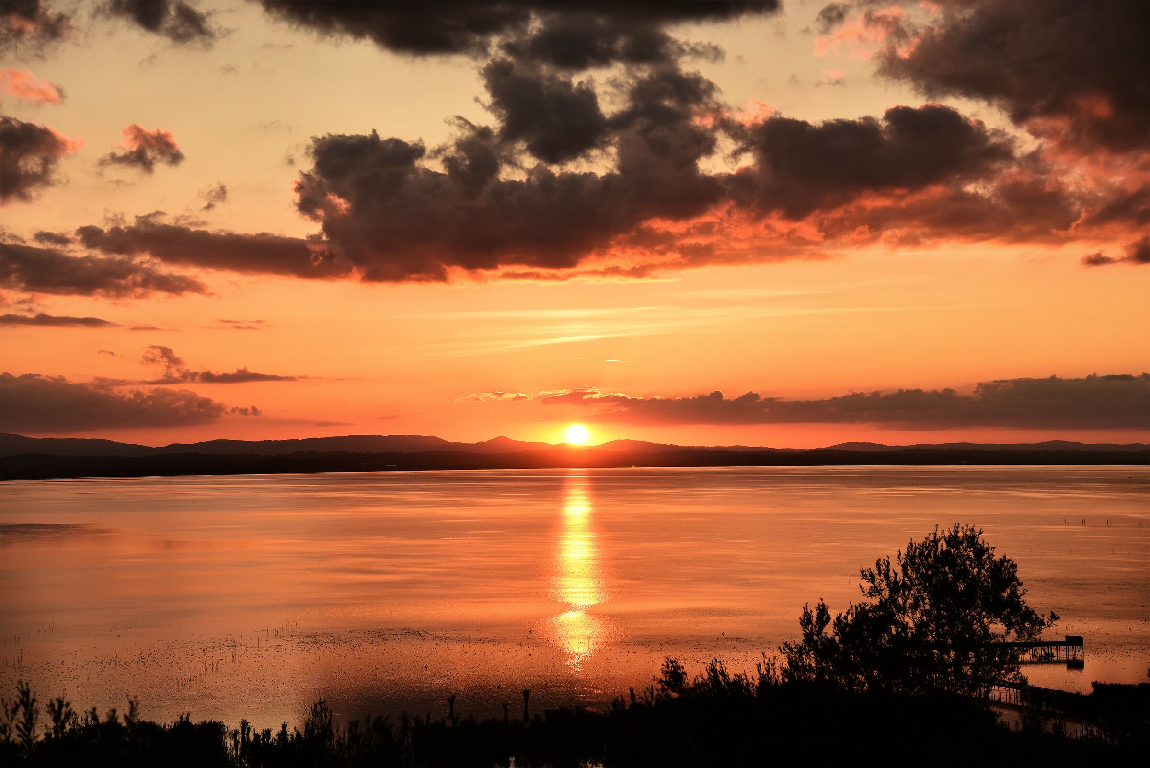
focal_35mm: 65
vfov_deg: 20.9
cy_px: 384
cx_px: 575
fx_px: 2077
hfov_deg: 30.9
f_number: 5
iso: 100
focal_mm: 65
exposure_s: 1/320
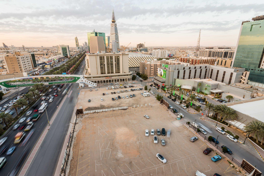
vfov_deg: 70.5
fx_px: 125
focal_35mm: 17
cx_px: 132
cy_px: 88
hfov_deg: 93.3
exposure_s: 1
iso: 100
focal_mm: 17
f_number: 22
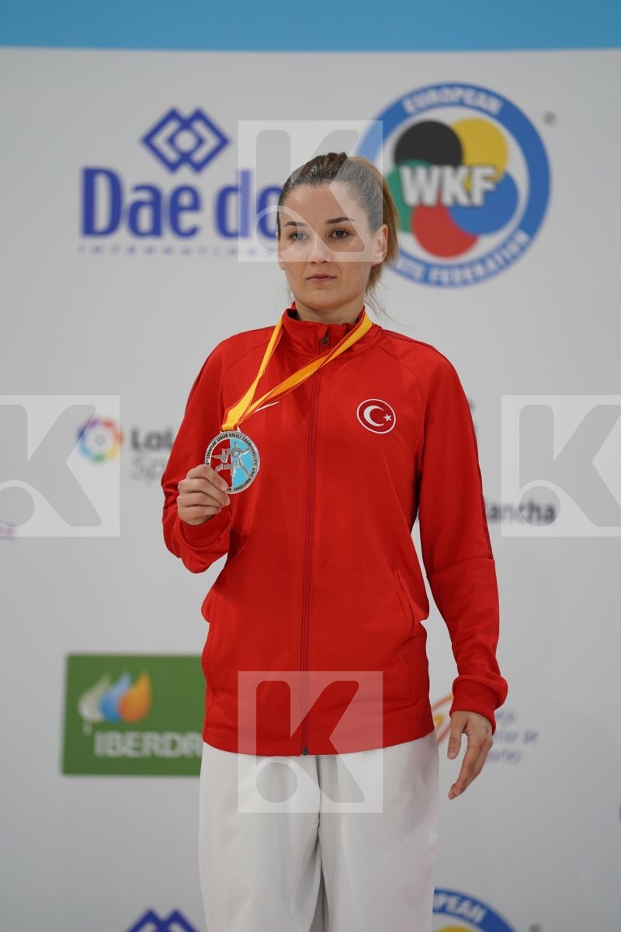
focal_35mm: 200
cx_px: 310
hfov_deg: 6.9
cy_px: 466
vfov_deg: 10.3
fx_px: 5175
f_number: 2.8
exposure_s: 1/250
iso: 800
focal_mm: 200
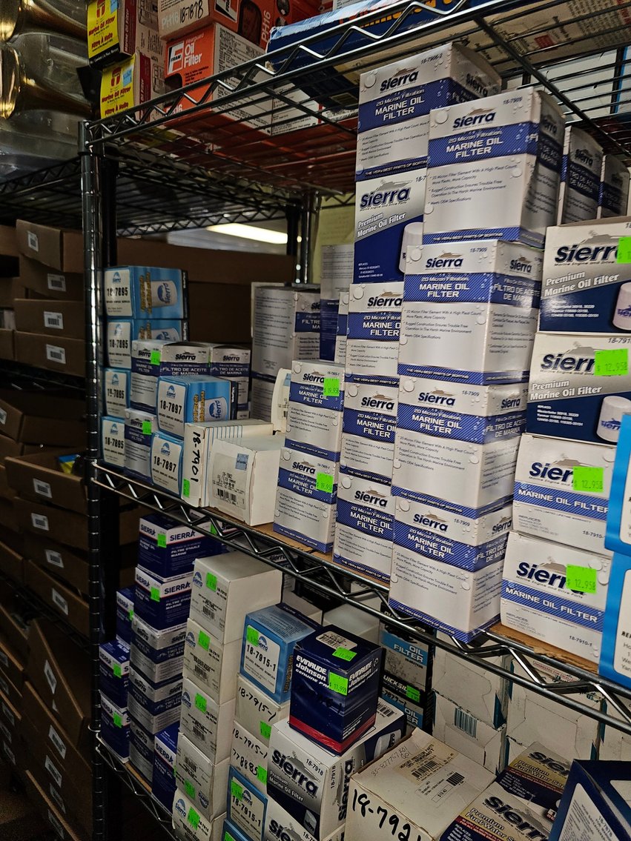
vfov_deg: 73.9
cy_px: 420
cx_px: 316
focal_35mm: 23
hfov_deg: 58.9
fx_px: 559
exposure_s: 1/60
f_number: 1.7
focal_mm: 6.3
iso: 50
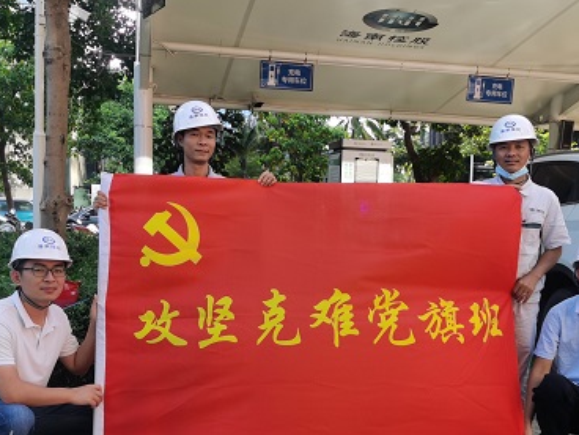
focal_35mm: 44
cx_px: 304
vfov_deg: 32.8
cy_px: 263
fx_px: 736
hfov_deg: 42.9
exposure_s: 1/460
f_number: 1.8
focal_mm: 5.58
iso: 50
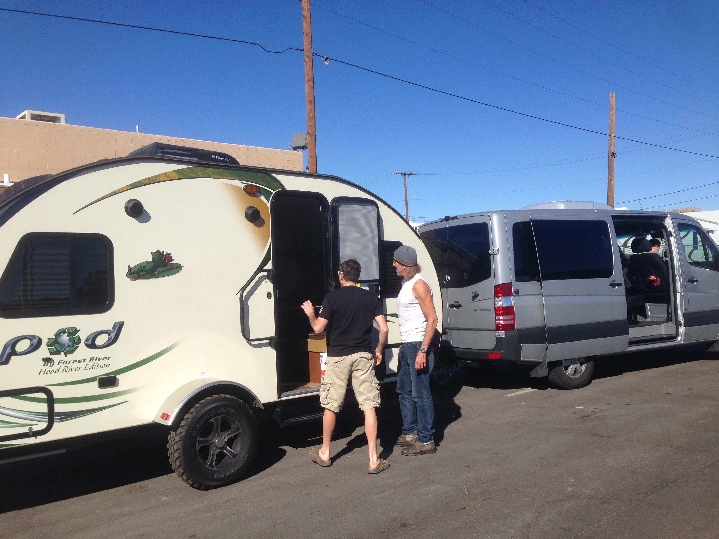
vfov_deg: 42.9
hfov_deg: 55.4
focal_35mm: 33
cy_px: 270
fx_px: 685
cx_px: 360
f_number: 2.4
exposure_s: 1/2358
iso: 50
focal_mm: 4.12
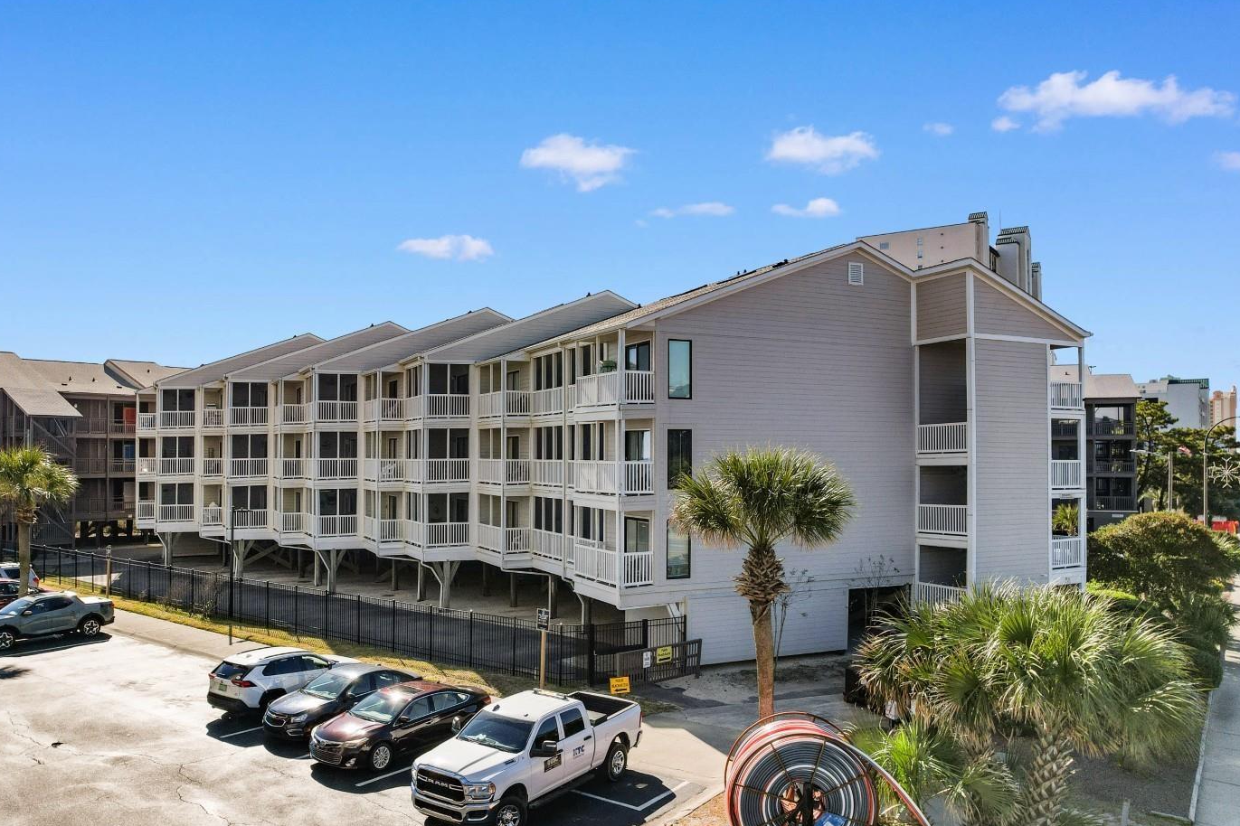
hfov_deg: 69.3
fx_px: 895
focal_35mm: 26
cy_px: 434
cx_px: 577
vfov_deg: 49.5
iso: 110
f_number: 2.8
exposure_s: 1/400
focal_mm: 8.38
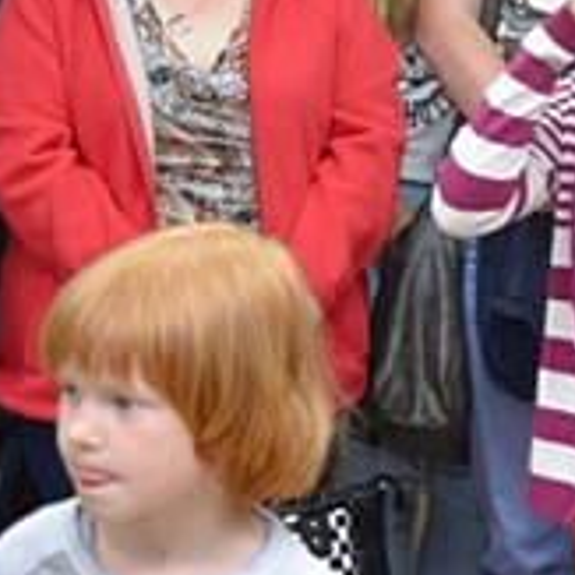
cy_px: -28
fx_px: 3007
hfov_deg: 9.8
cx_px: 1298
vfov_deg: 10.8
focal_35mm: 160
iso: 560
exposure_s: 1/60
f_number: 4
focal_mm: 24
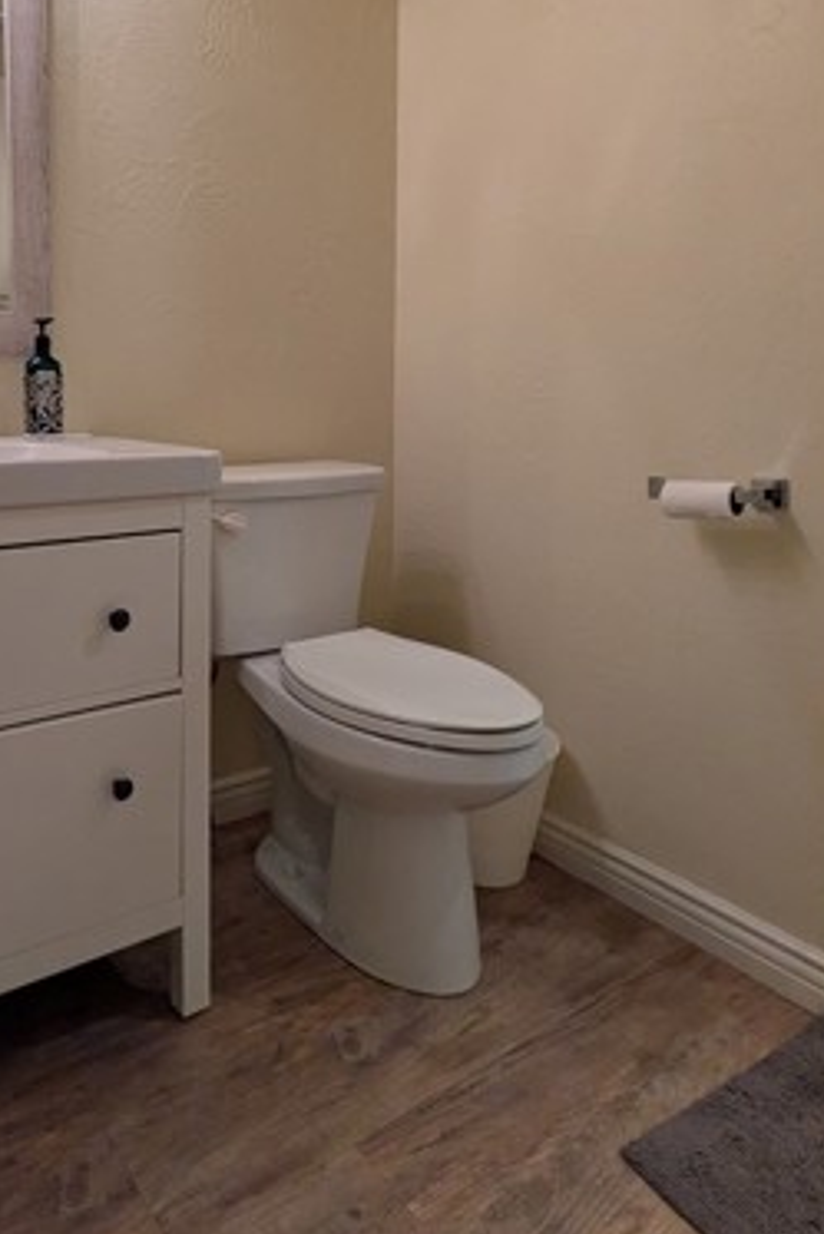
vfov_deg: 70.1
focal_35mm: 25
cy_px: 450
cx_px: 174
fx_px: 857
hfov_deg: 48.6
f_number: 2.2
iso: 66
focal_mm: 1.83
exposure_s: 1/120
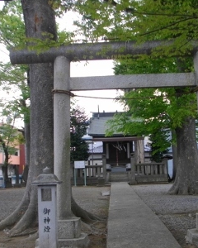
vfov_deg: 36.0
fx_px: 381
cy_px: 133
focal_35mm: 52
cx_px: 130
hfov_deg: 29.0
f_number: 2.9
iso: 100
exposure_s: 1/160
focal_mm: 5.7
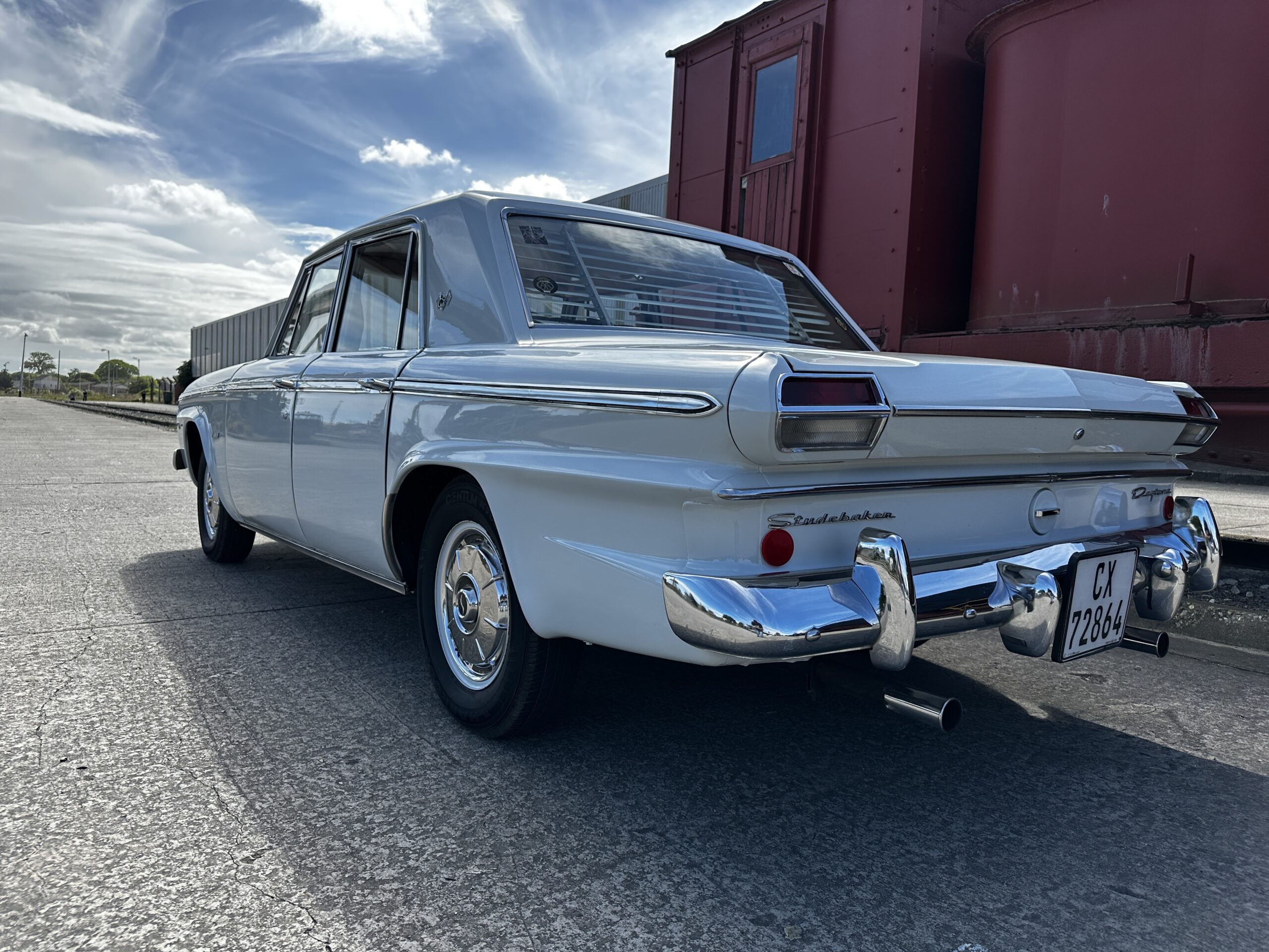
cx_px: 634
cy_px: 476
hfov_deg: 71.6
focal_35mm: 24
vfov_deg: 56.8
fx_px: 880
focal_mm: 6.86
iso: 80
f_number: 1.78
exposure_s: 1/2882
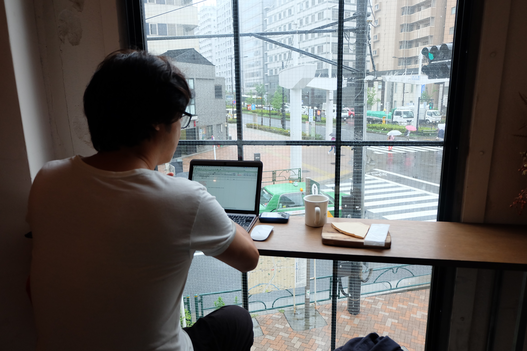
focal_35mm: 24
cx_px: 264
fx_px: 351
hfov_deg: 73.7
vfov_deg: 53.1
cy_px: 176
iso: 640
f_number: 3.5
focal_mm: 16
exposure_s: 1/125
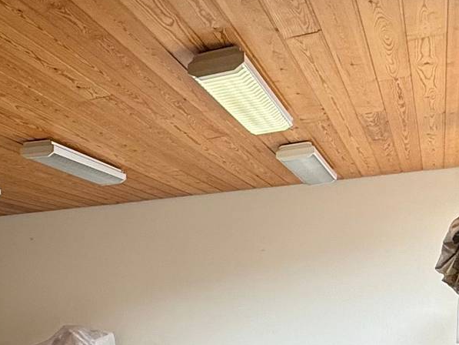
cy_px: 397
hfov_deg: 28.1
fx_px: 796
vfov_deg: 22.8
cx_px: -94
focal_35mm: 60
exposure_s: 1/100
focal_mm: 2.22
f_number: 2.2
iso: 160
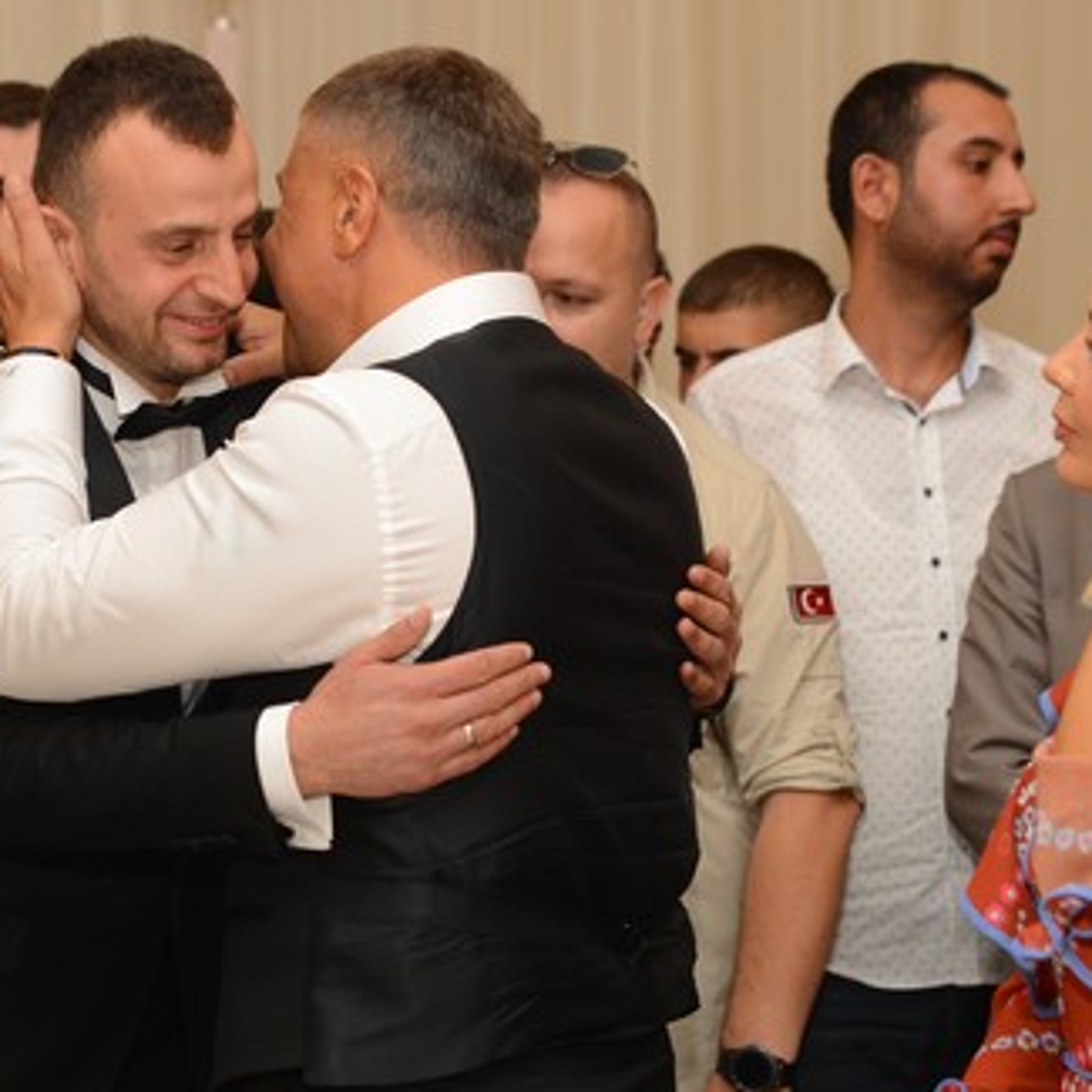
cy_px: 533
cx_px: 272
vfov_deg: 22.5
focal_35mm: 77
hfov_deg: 22.3
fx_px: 2748
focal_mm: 44
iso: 400
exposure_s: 1/100
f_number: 5
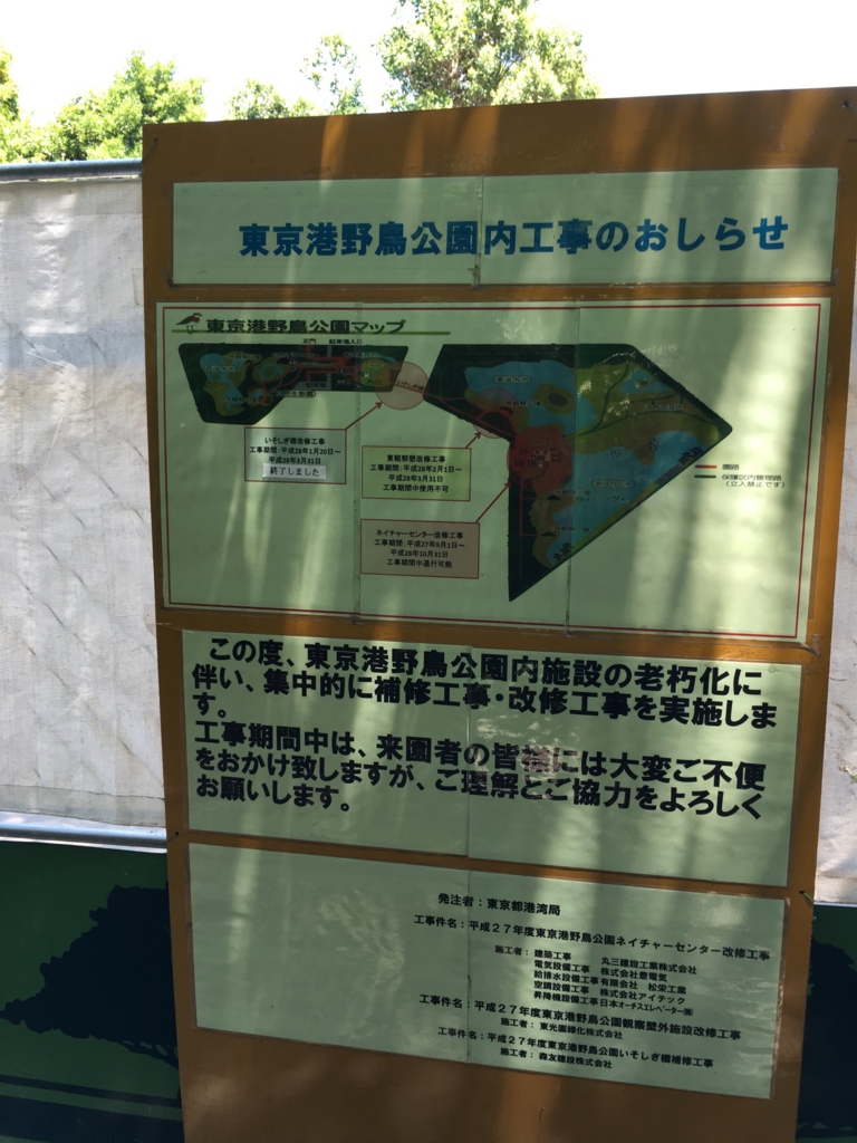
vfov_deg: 61.7
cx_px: 428
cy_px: 572
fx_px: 957
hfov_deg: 48.2
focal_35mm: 29
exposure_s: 1/120
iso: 32
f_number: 2.2
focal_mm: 4.15
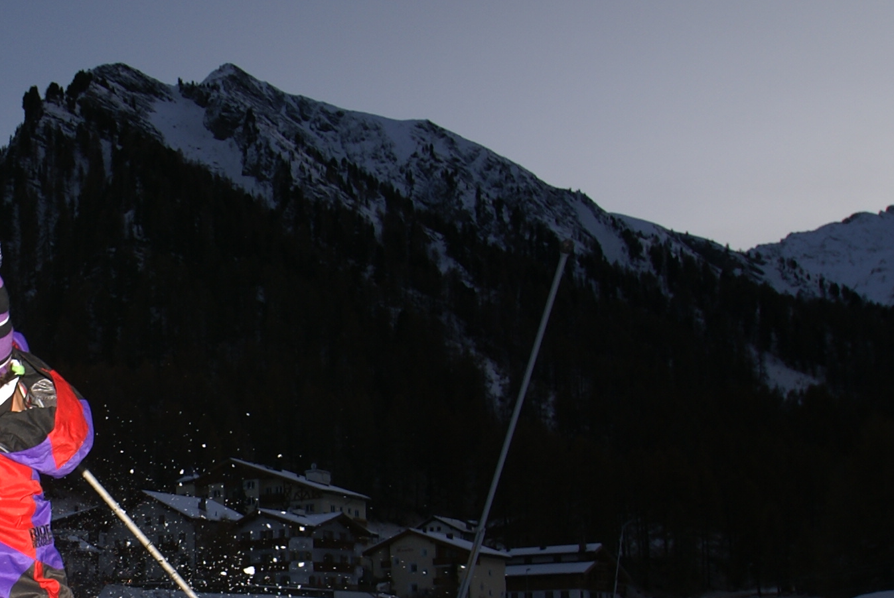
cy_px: 524
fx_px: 1180
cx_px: 36
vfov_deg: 27.6
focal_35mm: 47
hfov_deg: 37.8
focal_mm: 11
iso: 125
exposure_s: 1/80
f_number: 4.5
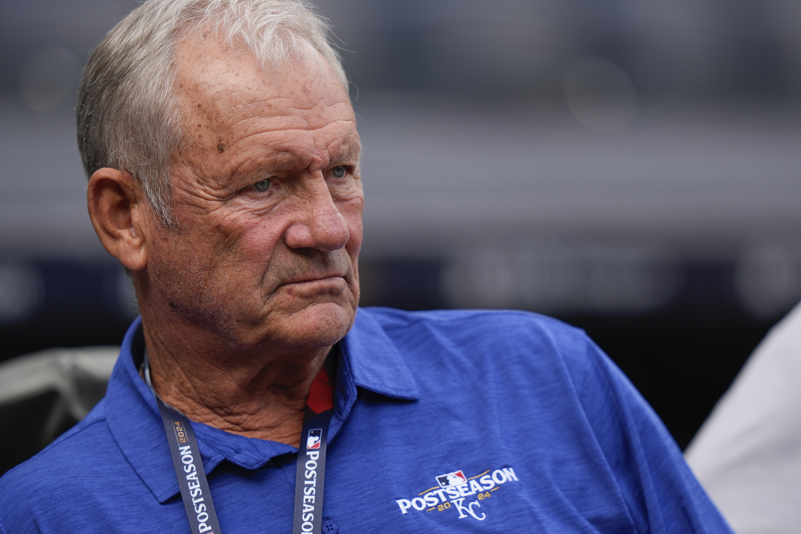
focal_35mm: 466
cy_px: 279
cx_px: 378
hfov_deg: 4.4
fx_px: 10368
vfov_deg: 3.0
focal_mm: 400
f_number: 2.8
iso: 250
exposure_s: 1/1600
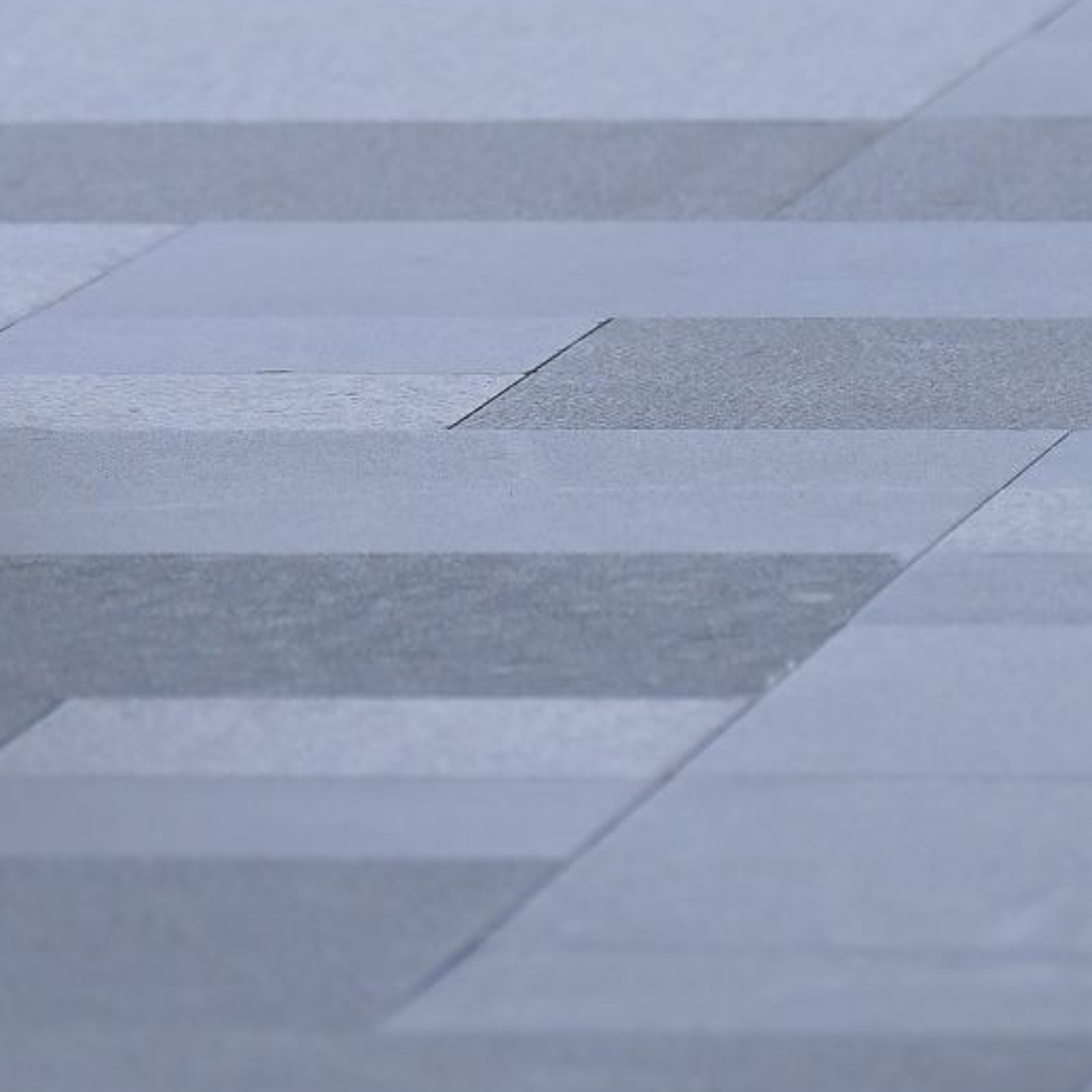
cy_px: -1041
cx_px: -99
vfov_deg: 2.3
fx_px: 27196
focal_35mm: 762
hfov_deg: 2.3
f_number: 4
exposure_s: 1/800
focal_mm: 170
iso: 400
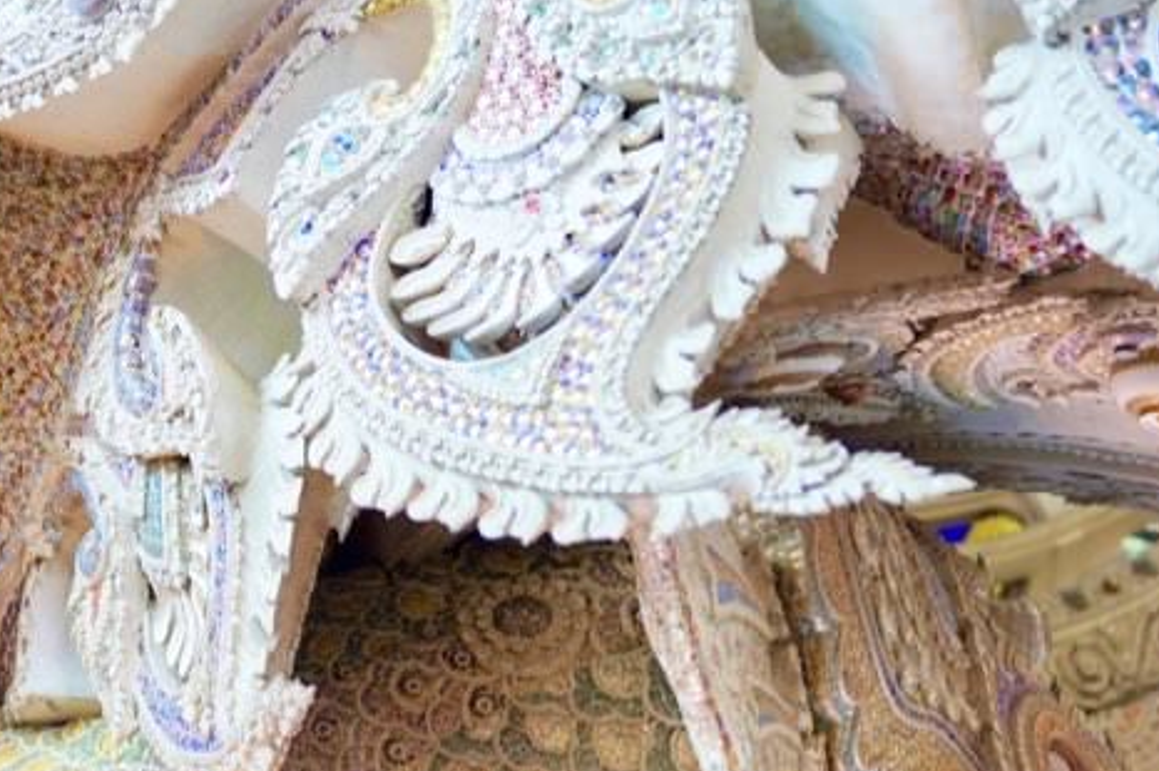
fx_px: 2872
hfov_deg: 22.3
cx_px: 132
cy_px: 803
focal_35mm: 89
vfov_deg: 15.0
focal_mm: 41.6
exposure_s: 1/50
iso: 500
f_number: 2.8
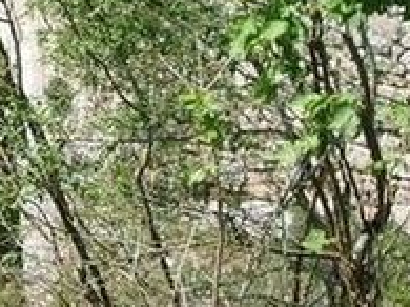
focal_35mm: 133
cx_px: -217
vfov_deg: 11.1
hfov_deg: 13.9
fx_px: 1574
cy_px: 83
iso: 50
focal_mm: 5.8
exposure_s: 1/200
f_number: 4.3
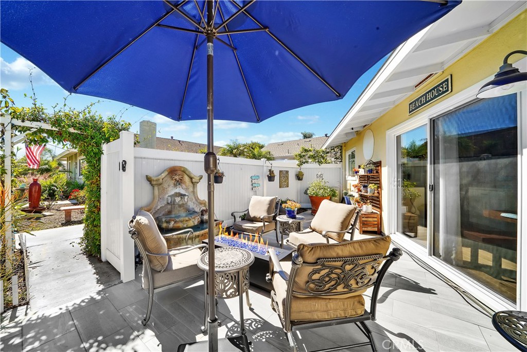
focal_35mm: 12
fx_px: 176
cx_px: 264
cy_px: 176
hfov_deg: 112.6
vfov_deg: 90.0
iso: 100
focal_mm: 12
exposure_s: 1/40
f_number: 16
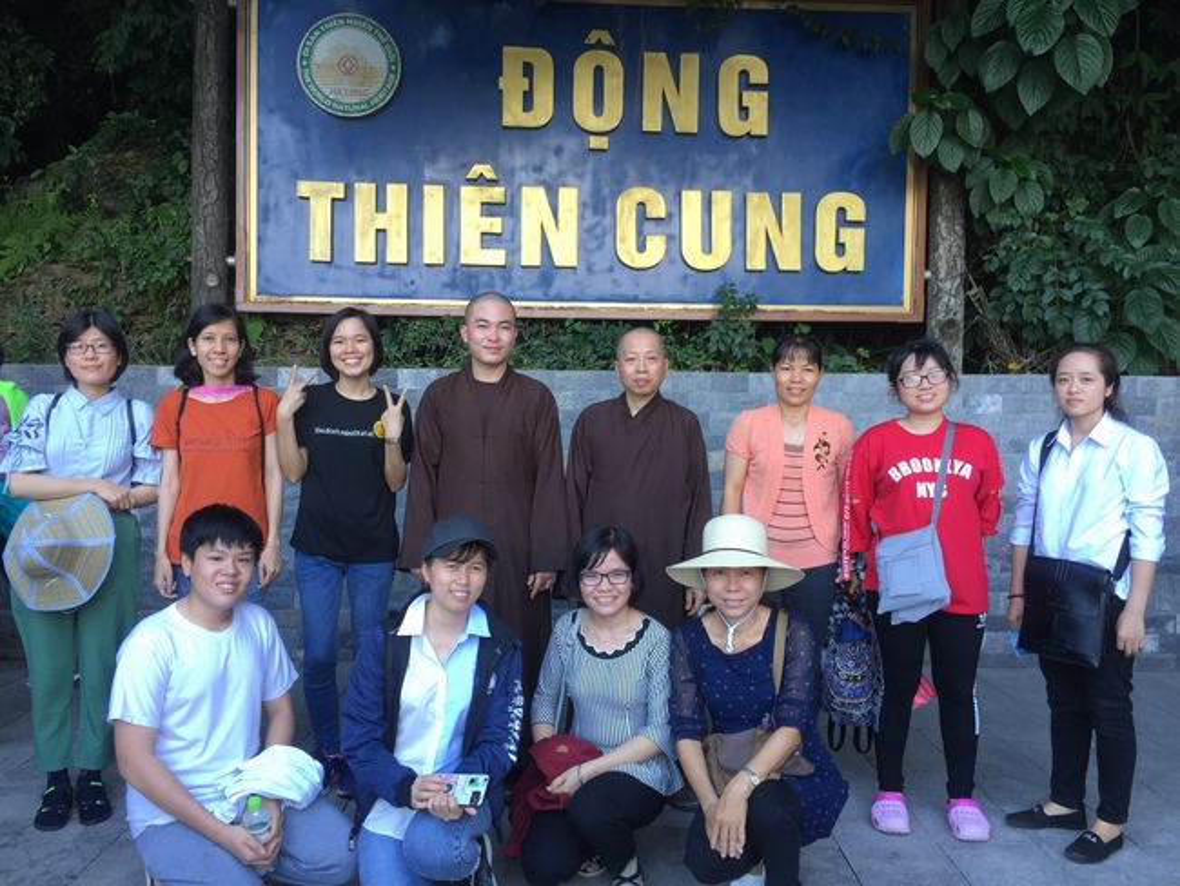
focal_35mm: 29
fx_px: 989
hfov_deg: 61.6
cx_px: 590
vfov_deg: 48.3
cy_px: 443
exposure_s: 1/100
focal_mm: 4.15
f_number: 2.2
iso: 40
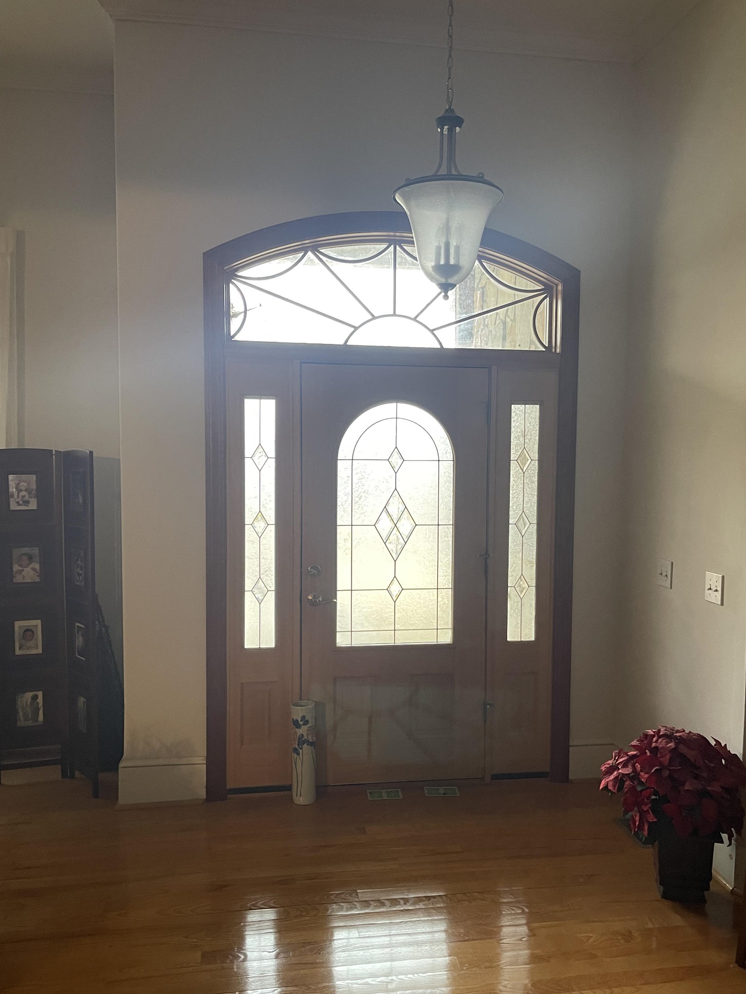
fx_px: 804
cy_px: 504
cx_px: 397
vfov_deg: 63.4
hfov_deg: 49.7
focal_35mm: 28
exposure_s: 1/60
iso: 250
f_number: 1.6
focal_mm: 5.1
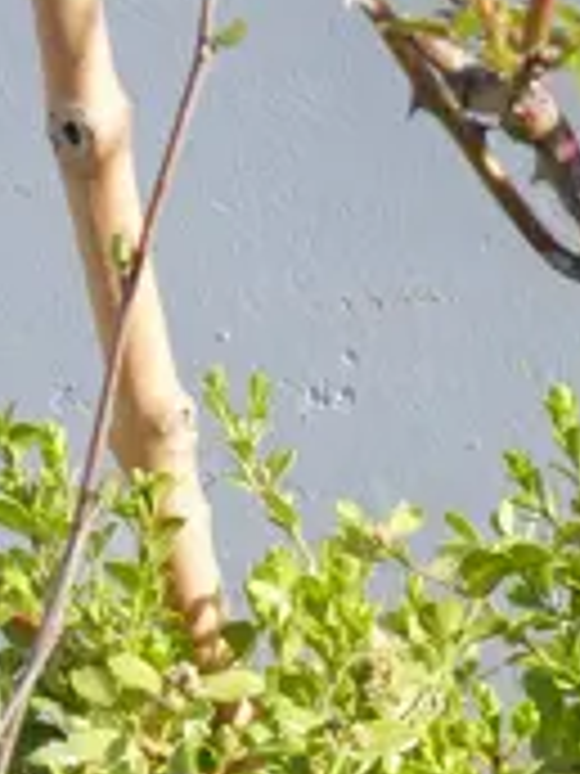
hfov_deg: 5.7
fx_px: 5585
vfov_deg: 7.5
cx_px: 1526
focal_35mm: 250
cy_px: 1728
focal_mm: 21
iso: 200
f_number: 7.1
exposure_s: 1/200
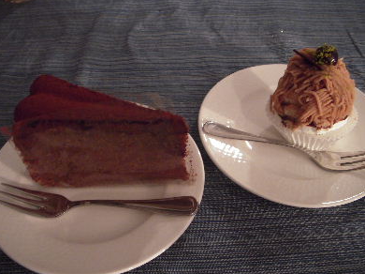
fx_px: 411
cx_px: 182
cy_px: 138
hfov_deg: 47.9
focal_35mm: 39
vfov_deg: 36.8
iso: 400
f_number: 3.3
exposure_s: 1/8
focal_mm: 6.3
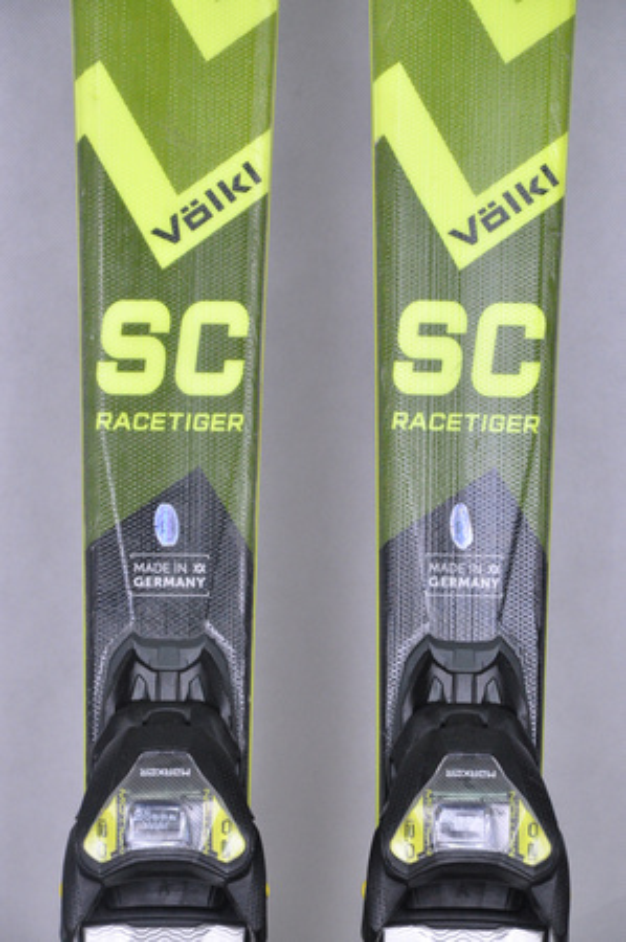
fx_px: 4117
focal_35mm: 158
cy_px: 471
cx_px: 313
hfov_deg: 8.7
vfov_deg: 13.1
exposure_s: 1/125
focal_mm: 105
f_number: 8
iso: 3200
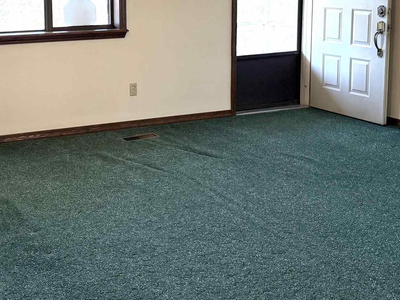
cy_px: 59
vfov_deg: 25.6
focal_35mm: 56
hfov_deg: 33.5
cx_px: 91
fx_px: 647
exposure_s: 1/228
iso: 160
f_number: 1.78
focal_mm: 6.76
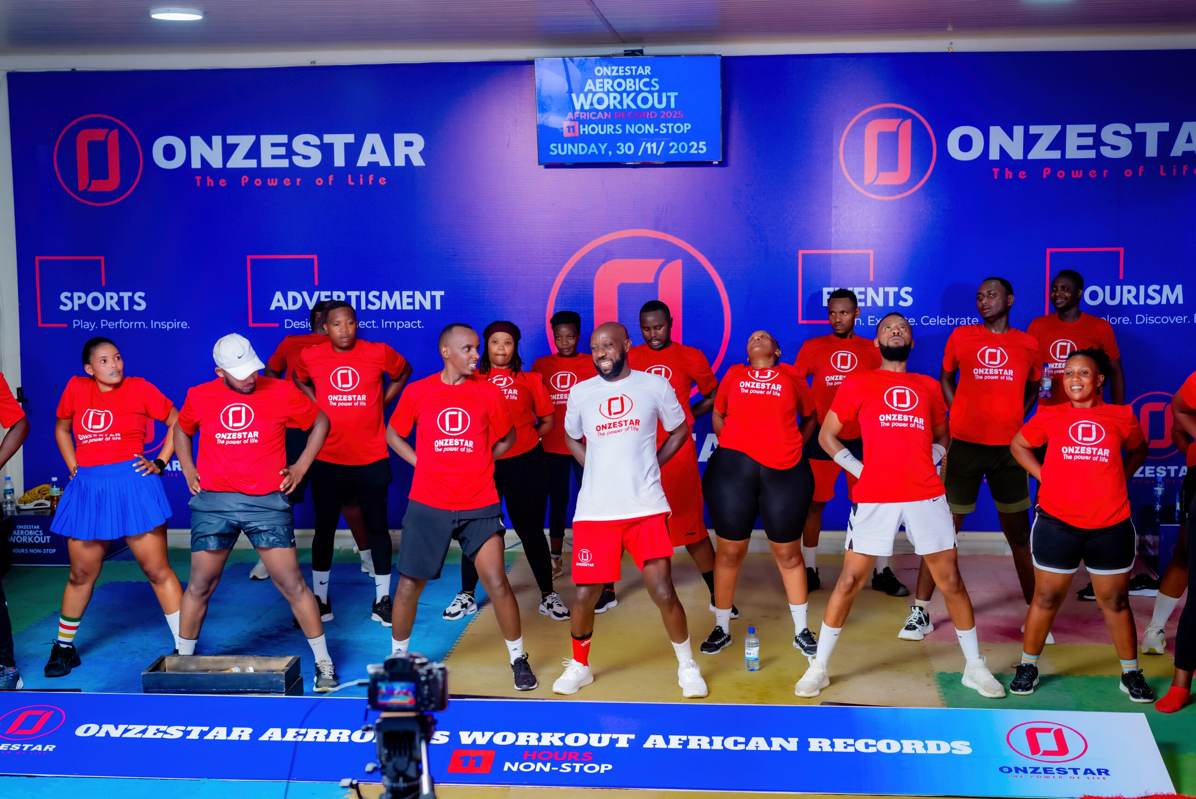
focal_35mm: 50
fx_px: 1662
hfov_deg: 39.6
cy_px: 400
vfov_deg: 27.0
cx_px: 598
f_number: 4.5
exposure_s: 1/160
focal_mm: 50
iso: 500
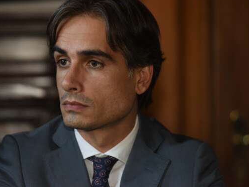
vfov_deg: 5.8
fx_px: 1841
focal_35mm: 256
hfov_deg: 7.7
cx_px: 93
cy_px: 79
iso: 1600
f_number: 3.5
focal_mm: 200
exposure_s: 1/160
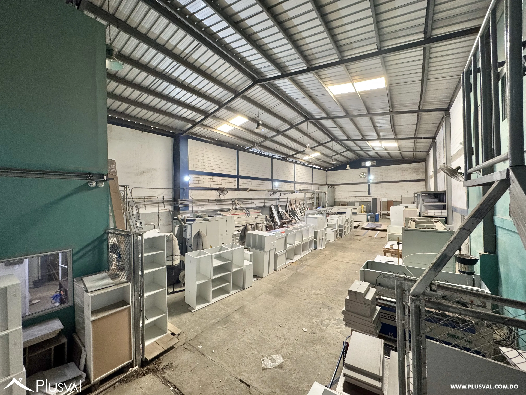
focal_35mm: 14
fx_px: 213
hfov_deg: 102.1
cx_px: 263
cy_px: 198
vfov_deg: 85.7
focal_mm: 2.22
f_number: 2.2
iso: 200
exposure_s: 1/60
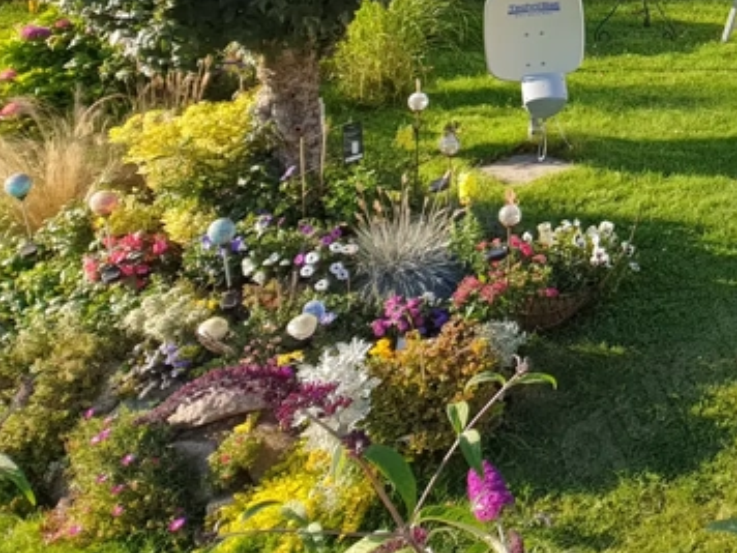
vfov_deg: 18.7
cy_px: -174
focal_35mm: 73
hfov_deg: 23.1
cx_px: 1006
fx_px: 1554
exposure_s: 1/496
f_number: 2.4
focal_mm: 4.3
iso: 50
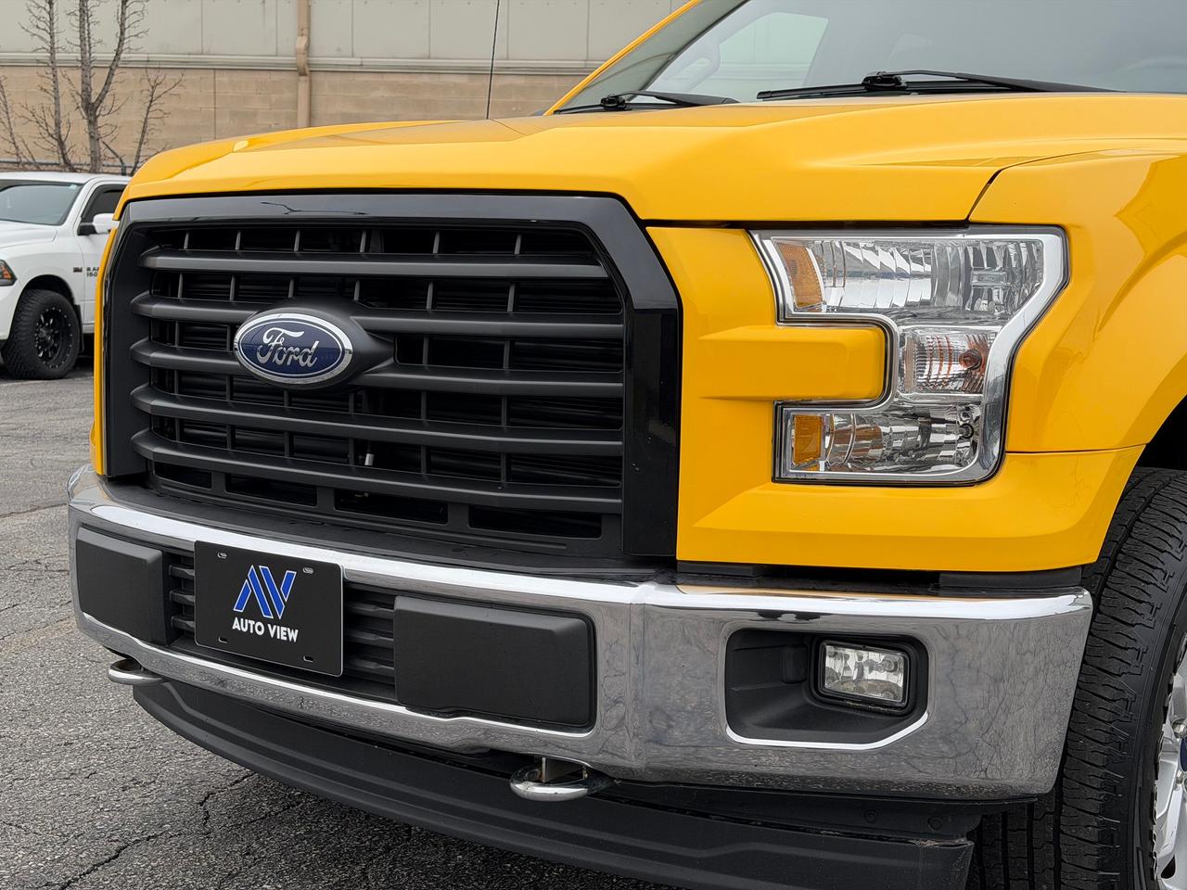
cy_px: 445
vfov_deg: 30.3
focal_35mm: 48
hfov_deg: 39.7
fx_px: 1646
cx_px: 594
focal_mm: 6.76
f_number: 1.78
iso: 64
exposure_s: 1/1931
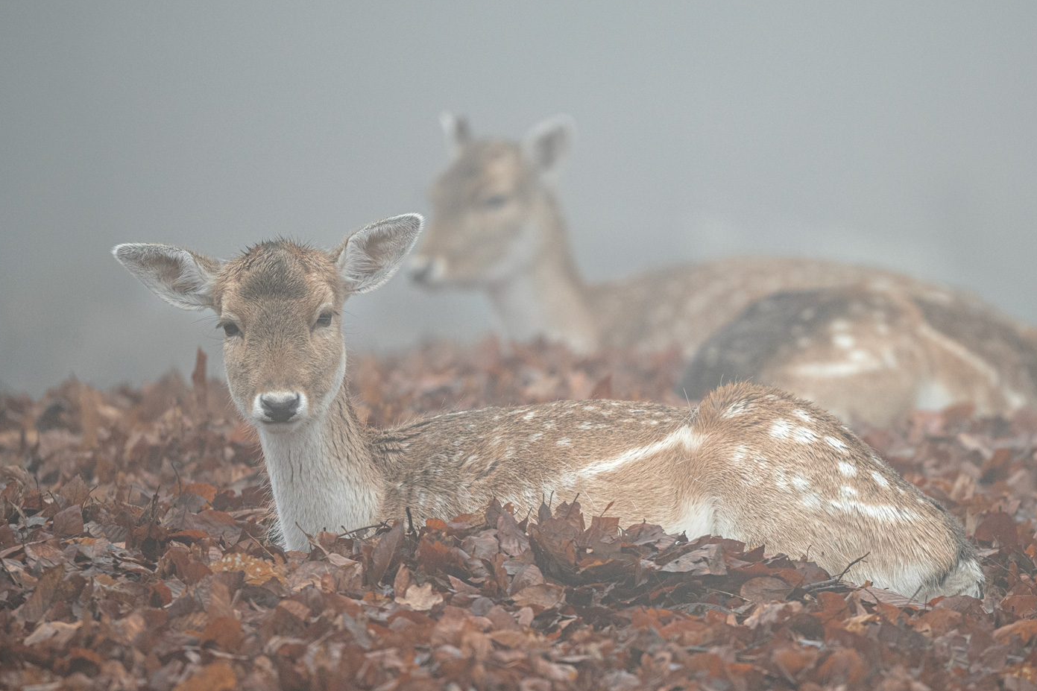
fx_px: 23184
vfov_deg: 1.7
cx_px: 716
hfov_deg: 2.6
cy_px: 275
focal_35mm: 805
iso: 560
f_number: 6.3
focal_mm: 560
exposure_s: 1/125
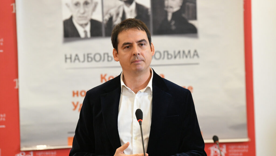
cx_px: 138
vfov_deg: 7.2
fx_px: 1230
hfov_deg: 12.8
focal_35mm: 168
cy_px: 86
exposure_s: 1/250
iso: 6400
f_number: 4
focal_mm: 160
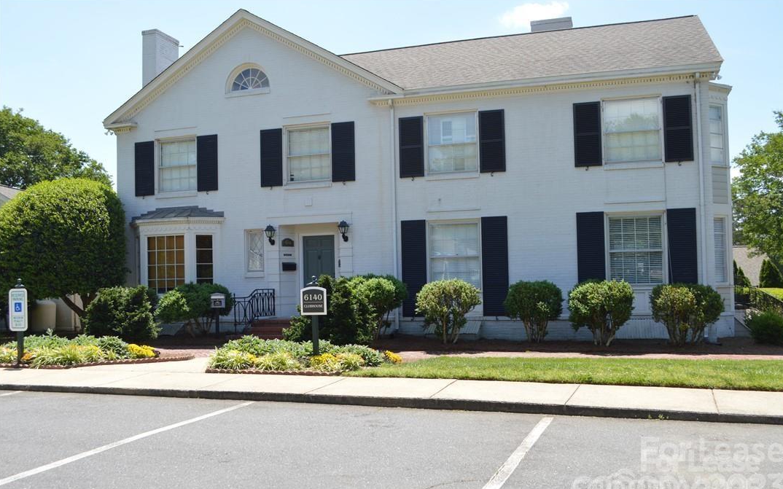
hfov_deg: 56.7
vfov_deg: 37.3
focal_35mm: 34
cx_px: 393
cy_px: 259
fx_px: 725
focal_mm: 22
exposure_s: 1/200
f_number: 7.1
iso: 100
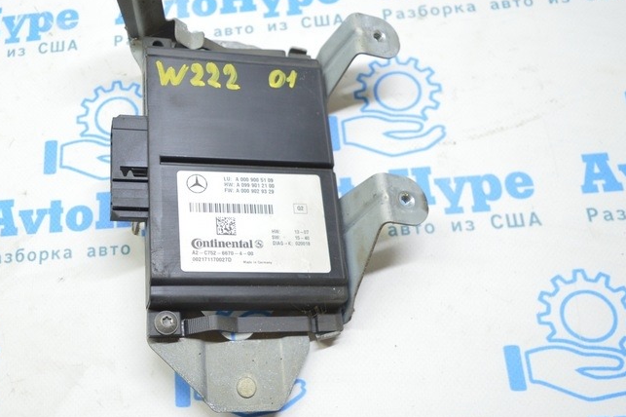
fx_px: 747
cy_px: 209
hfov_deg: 44.3
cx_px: 174
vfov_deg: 31.2
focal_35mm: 43
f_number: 3.5
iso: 400
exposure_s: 1/40
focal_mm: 18
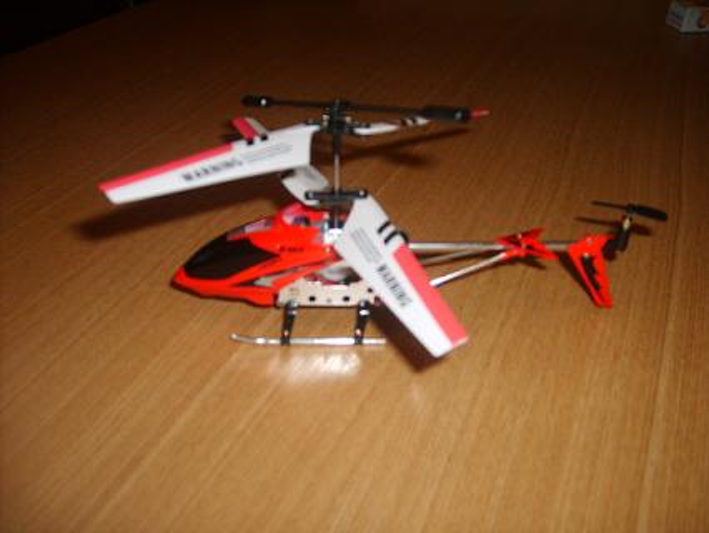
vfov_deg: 40.7
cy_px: 266
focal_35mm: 35
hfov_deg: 52.6
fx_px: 717
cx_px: 354
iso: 100
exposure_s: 1/45
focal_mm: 5.8
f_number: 2.8
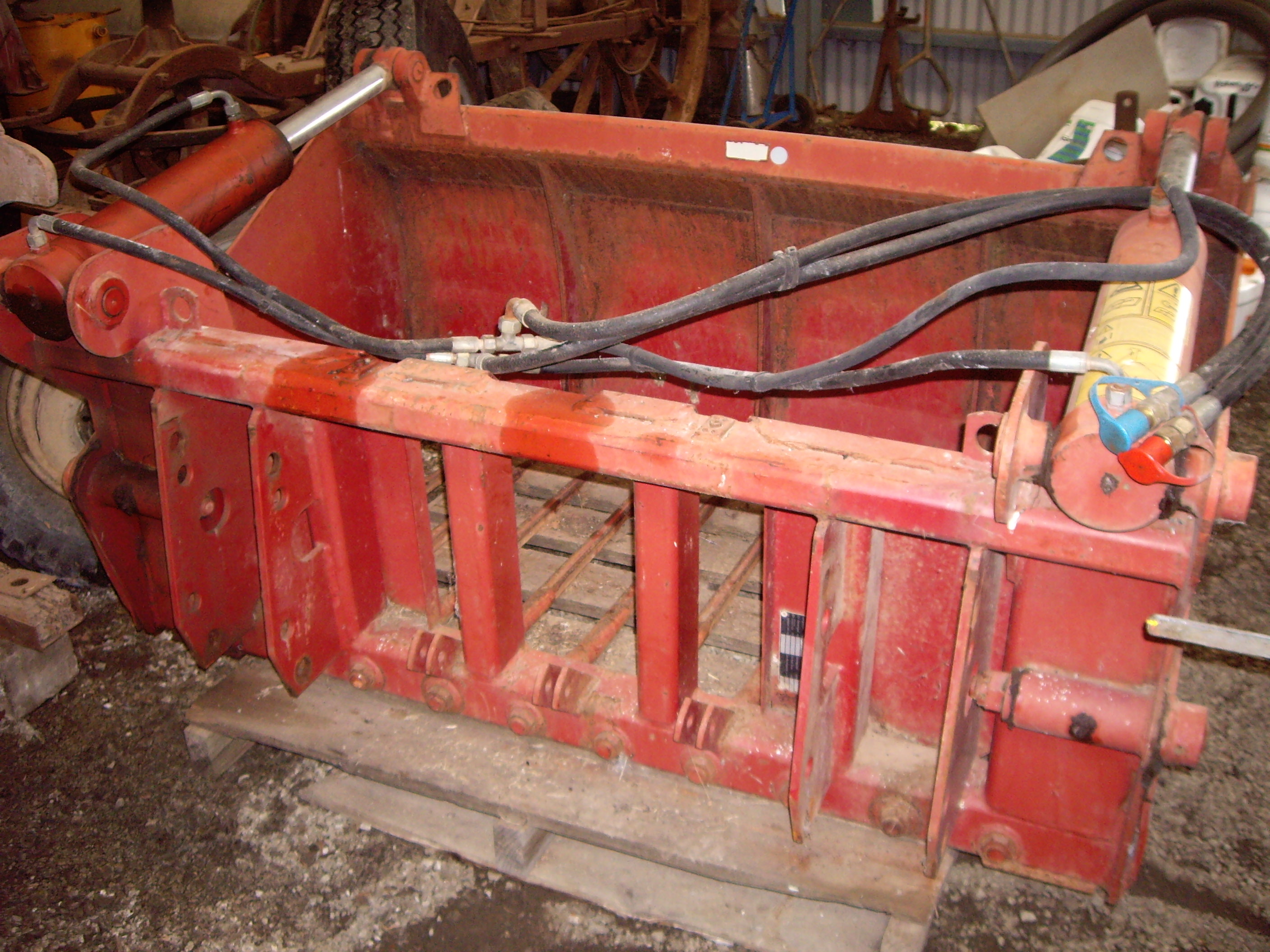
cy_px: 476
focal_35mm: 38
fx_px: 1394
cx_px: 635
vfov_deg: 37.7
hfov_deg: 49.0
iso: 200
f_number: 2.7
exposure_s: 1/40
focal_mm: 6.2
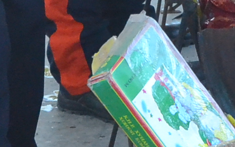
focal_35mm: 243
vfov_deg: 5.2
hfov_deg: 8.5
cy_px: -226
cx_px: 322
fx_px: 1555
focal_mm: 29
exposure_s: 1/125
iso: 3200
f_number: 13
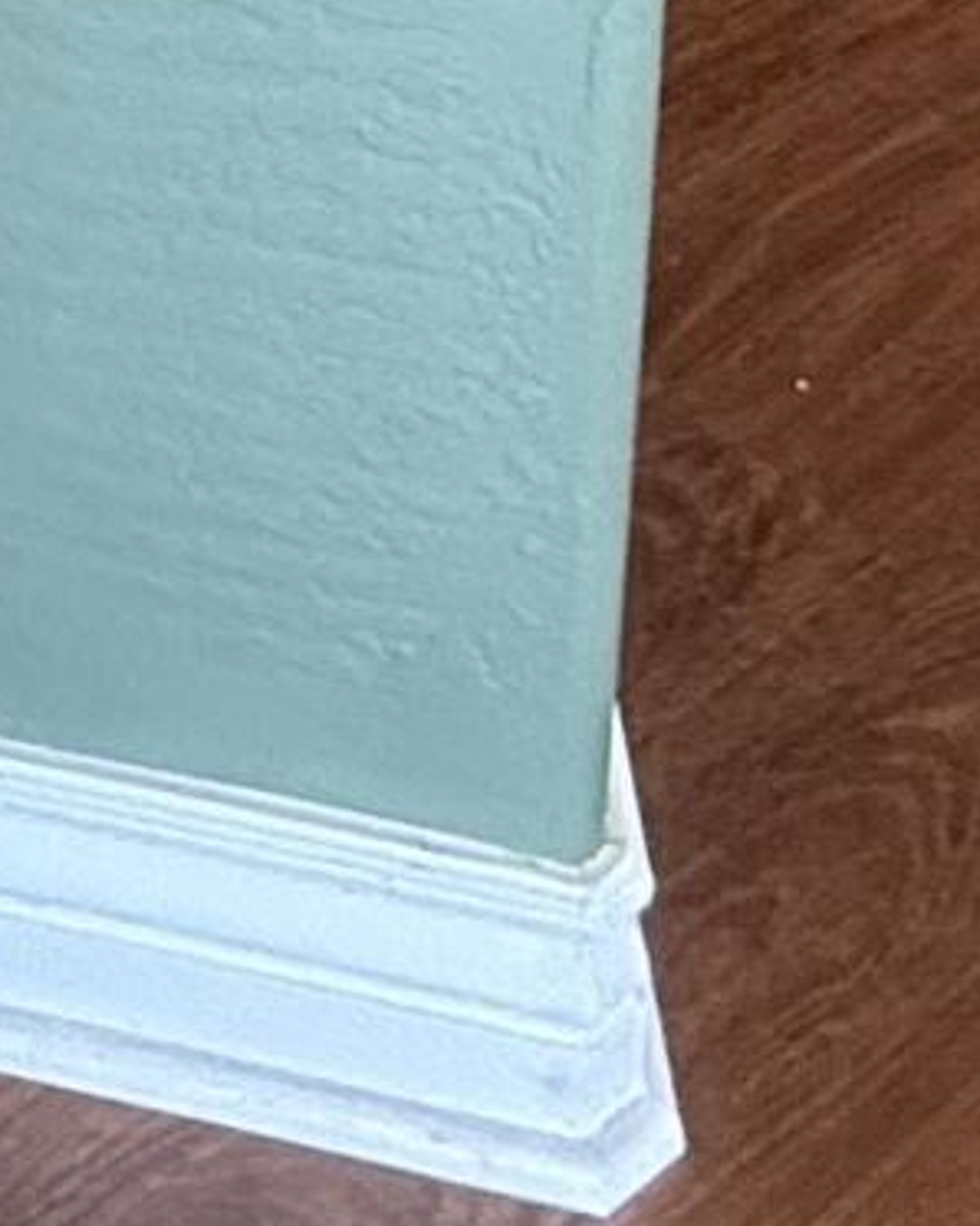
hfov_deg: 12.1
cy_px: -2189
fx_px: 3991
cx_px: -1108
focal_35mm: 110
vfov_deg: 11.8
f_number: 2.2
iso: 200
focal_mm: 2.22
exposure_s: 1/60
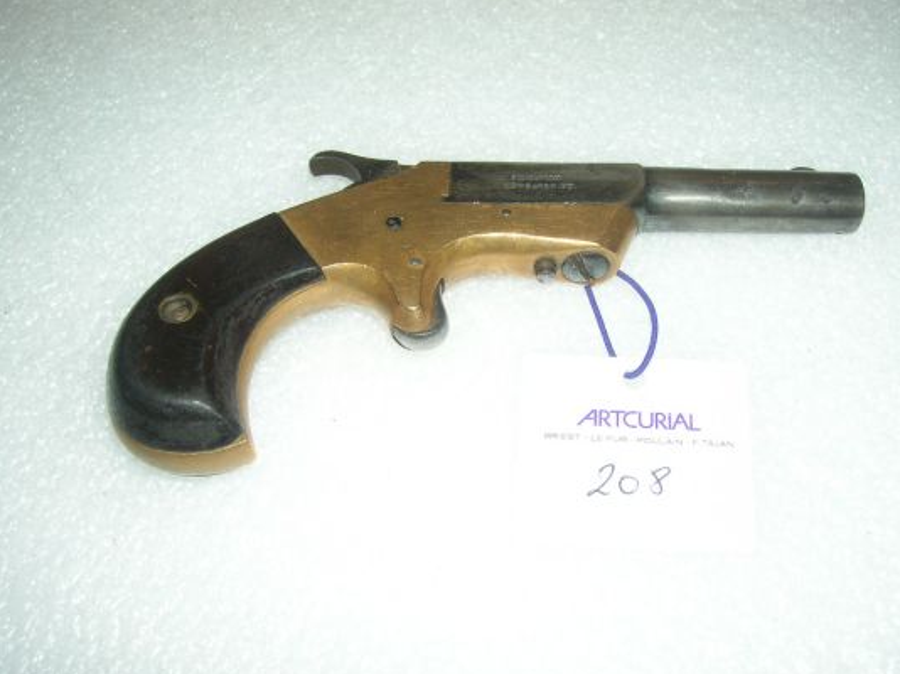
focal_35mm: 35
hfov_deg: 52.6
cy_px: 342
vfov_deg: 40.7
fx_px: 910
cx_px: 460
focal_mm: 5.7
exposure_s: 1/60.1
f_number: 4.9
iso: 50
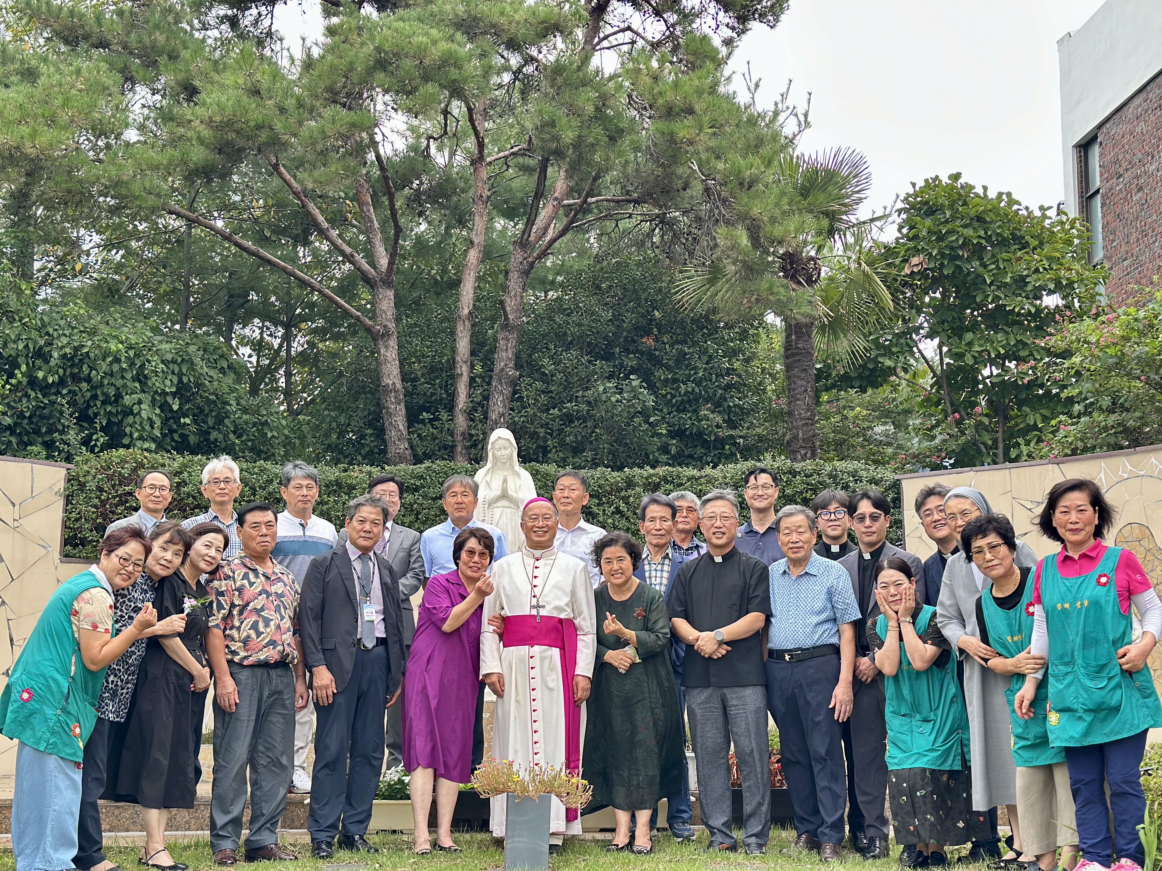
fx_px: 1611
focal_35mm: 48
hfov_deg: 39.7
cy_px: 436
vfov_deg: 30.3
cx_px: 581
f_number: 1.78
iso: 80
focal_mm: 6.86
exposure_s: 1/435
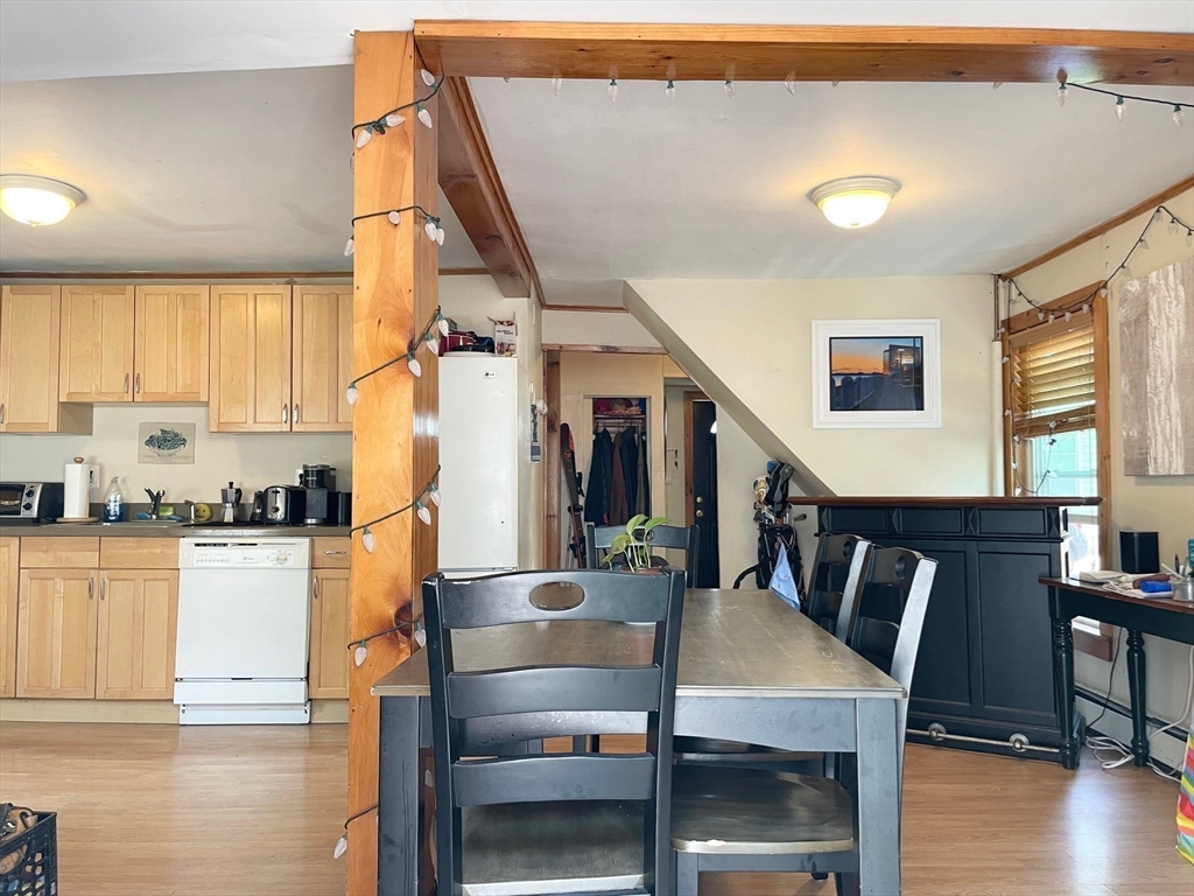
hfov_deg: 67.3
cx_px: 597
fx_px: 897
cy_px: 448
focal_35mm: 26
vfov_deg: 53.1
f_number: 1.6
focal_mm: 4.2
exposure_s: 1/75
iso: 125
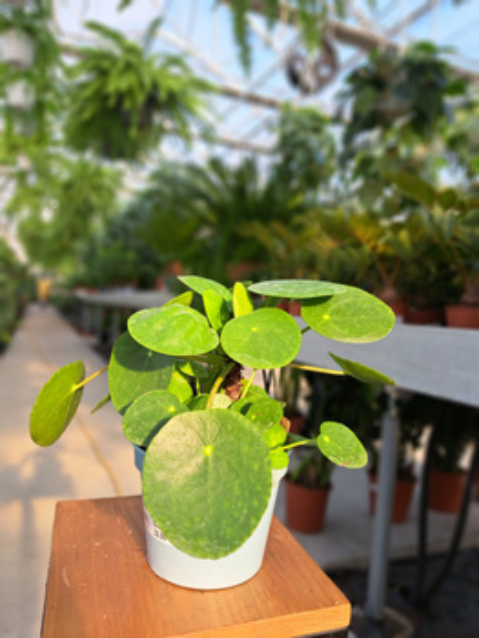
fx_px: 442
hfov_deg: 56.9
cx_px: 240
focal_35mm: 24
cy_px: 319
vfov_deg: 71.6
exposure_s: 1/218
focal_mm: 5.23
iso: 50
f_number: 1.8
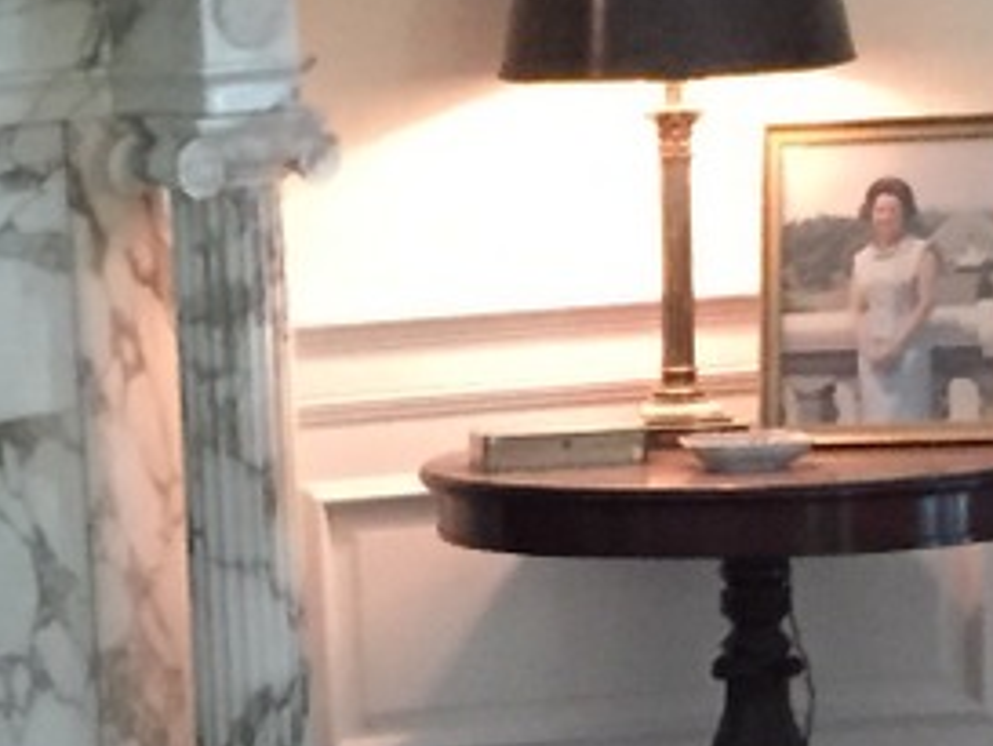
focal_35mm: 170
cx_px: 109
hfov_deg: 11.6
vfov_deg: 8.5
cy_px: 1106
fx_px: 4879
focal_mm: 4.15
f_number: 2.2
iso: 320
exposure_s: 1/15
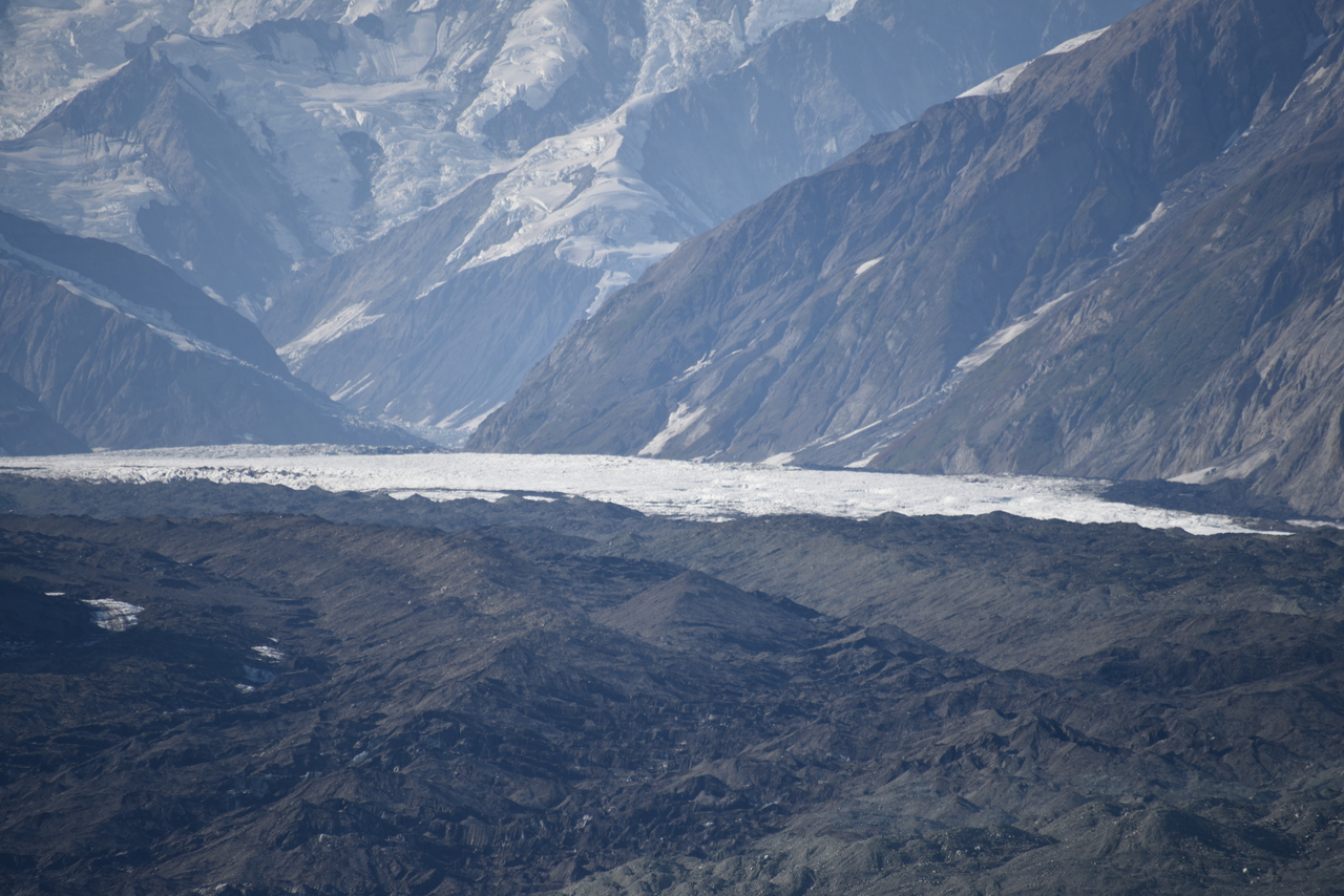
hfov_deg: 6.9
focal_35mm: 300
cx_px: 672
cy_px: 448
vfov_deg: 4.6
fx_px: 11202
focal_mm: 300
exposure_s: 1/640
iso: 100
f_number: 5.6
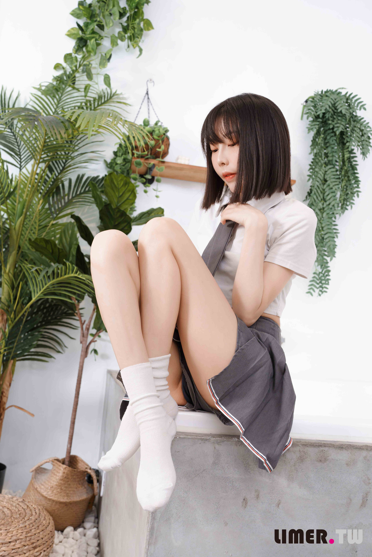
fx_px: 542
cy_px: 278
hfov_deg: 37.9
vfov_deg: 54.4
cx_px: 186
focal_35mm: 35
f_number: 6.3
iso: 400
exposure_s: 1/60
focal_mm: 35
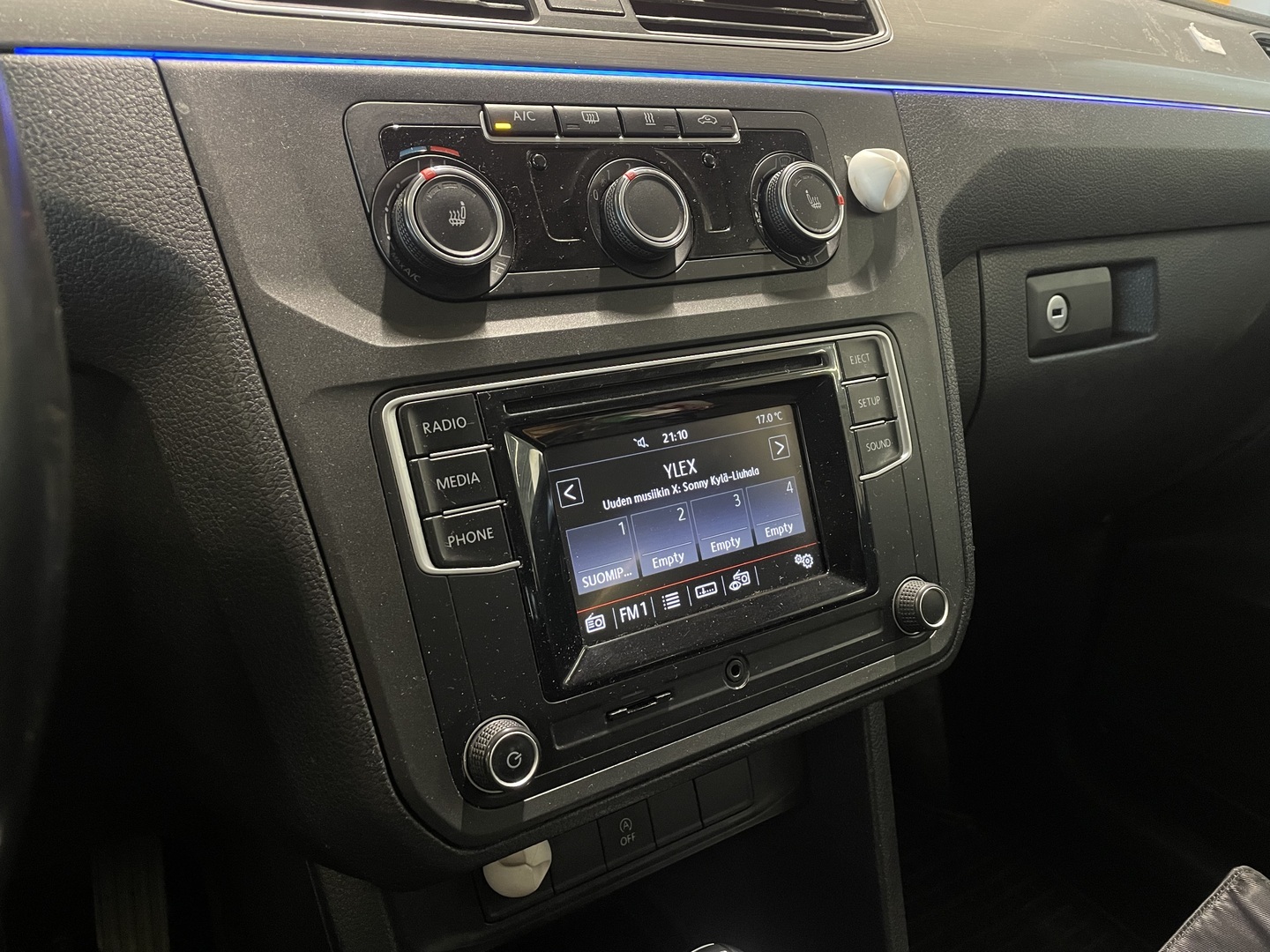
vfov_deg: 53.1
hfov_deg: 67.3
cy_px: 476
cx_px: 635
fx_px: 954
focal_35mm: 26
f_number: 1.6
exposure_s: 1/33
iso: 400
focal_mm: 4.2
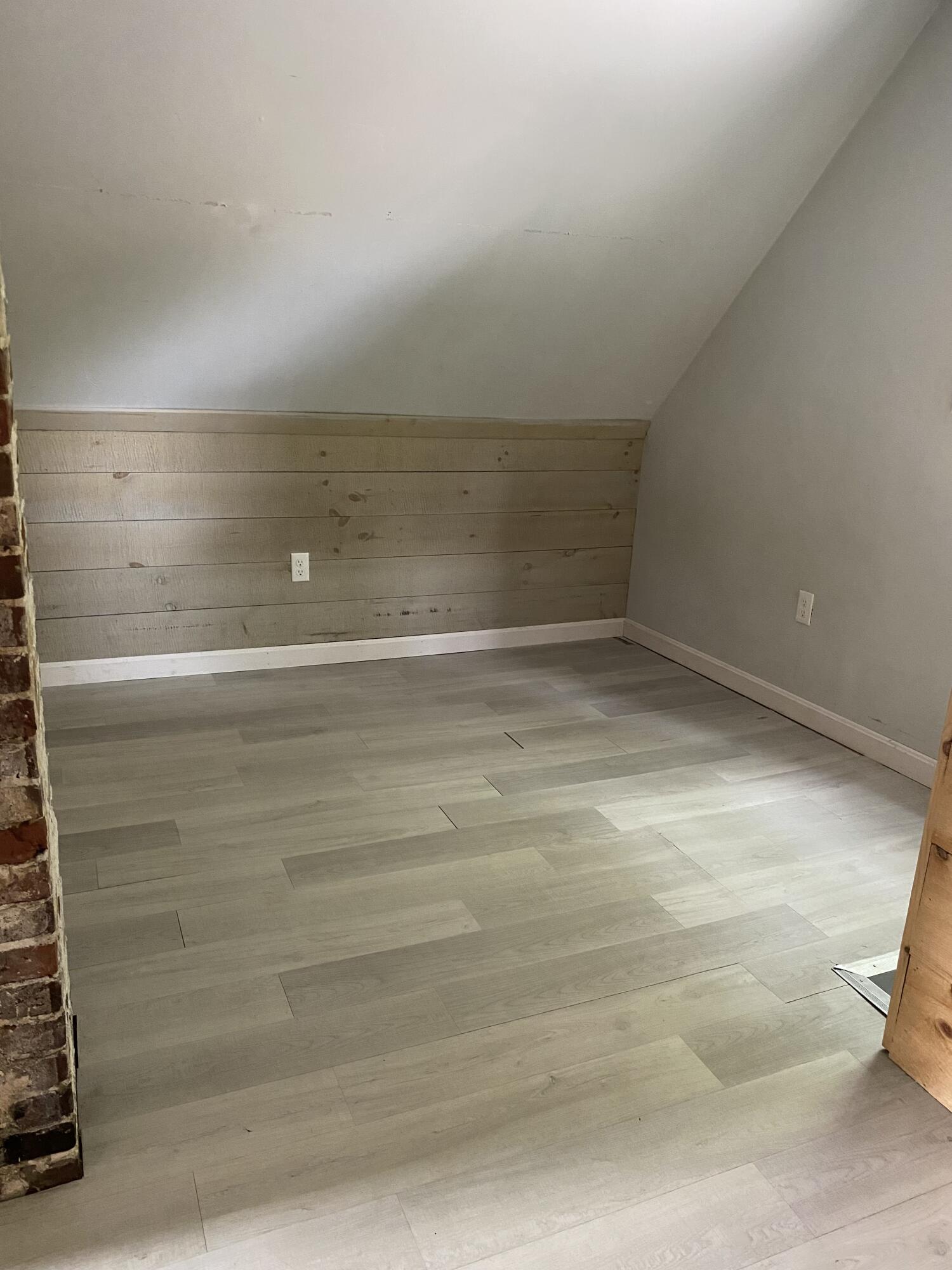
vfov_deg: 67.3
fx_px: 953
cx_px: 476
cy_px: 635
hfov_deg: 53.1
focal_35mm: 26
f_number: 1.8
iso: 500
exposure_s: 1/56
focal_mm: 4.25
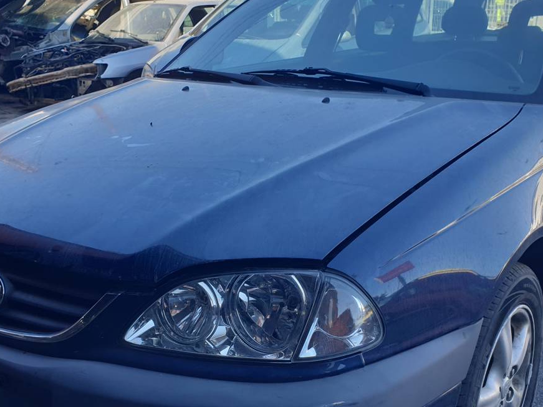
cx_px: 273
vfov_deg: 33.5
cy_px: 246
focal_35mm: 43
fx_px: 674
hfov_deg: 43.9
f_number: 2.4
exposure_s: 1/322
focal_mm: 4.3
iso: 50
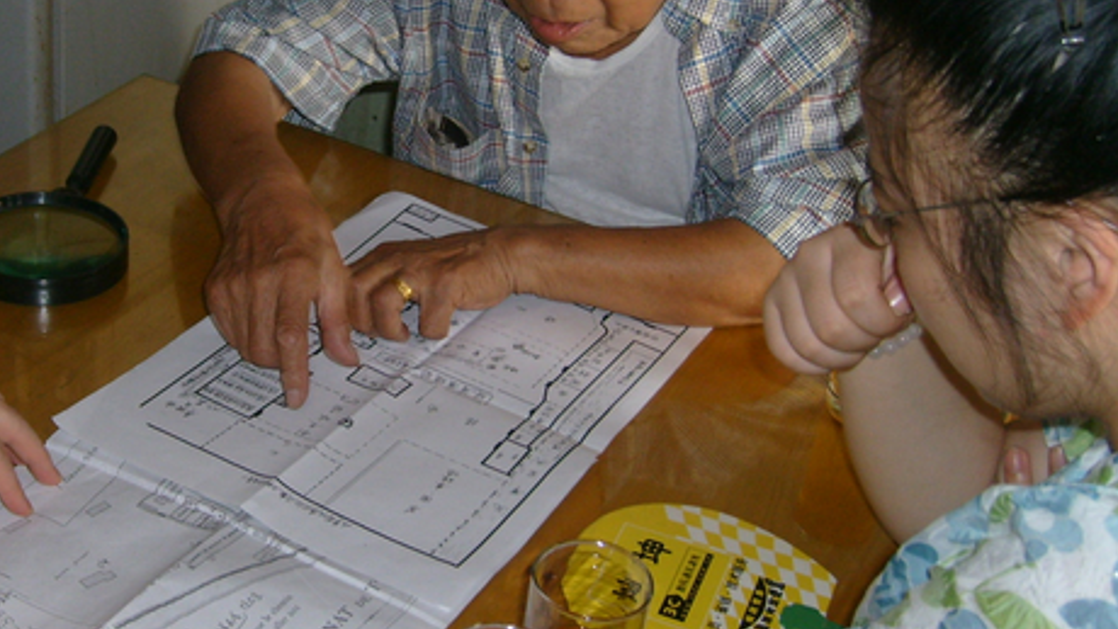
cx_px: 386
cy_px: 186
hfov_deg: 35.7
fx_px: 1720
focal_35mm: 58
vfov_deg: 20.6
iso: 100
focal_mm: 5.8
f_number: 2.8
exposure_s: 1/45
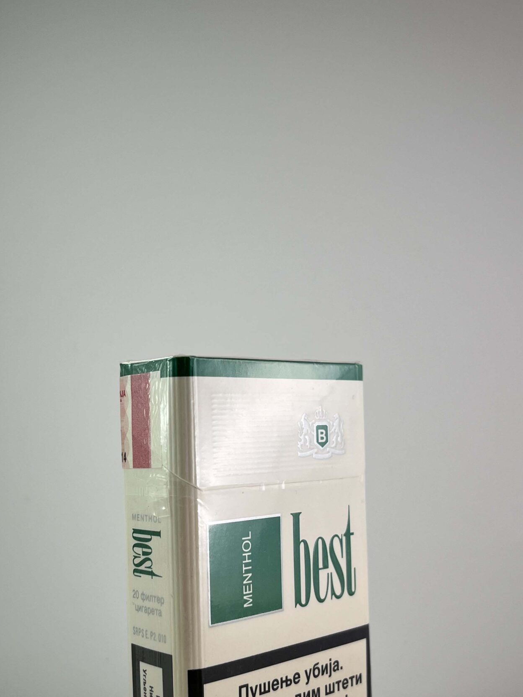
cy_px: 412
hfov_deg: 35.9
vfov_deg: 46.6
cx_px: 241
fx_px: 806
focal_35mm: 40
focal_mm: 5.1
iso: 50
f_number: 1.6
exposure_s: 1/534
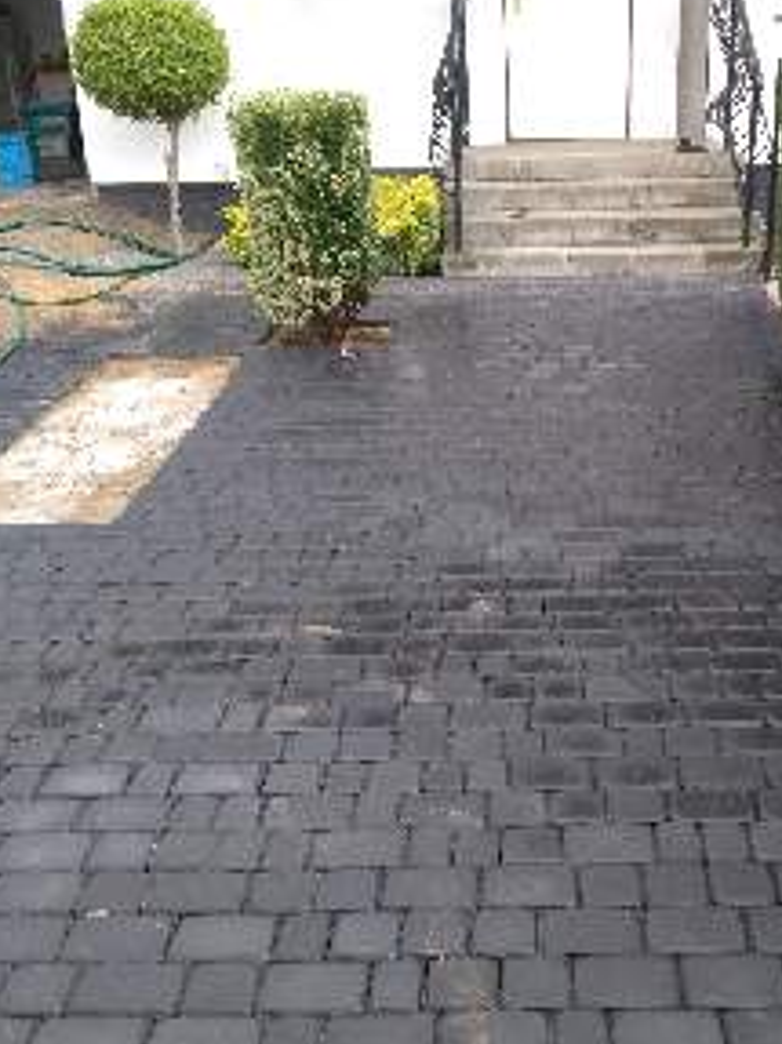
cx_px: 527
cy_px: 611
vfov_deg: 47.7
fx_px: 1176
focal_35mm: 39
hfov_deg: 36.4
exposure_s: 1/60
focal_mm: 2.96
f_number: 2
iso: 116
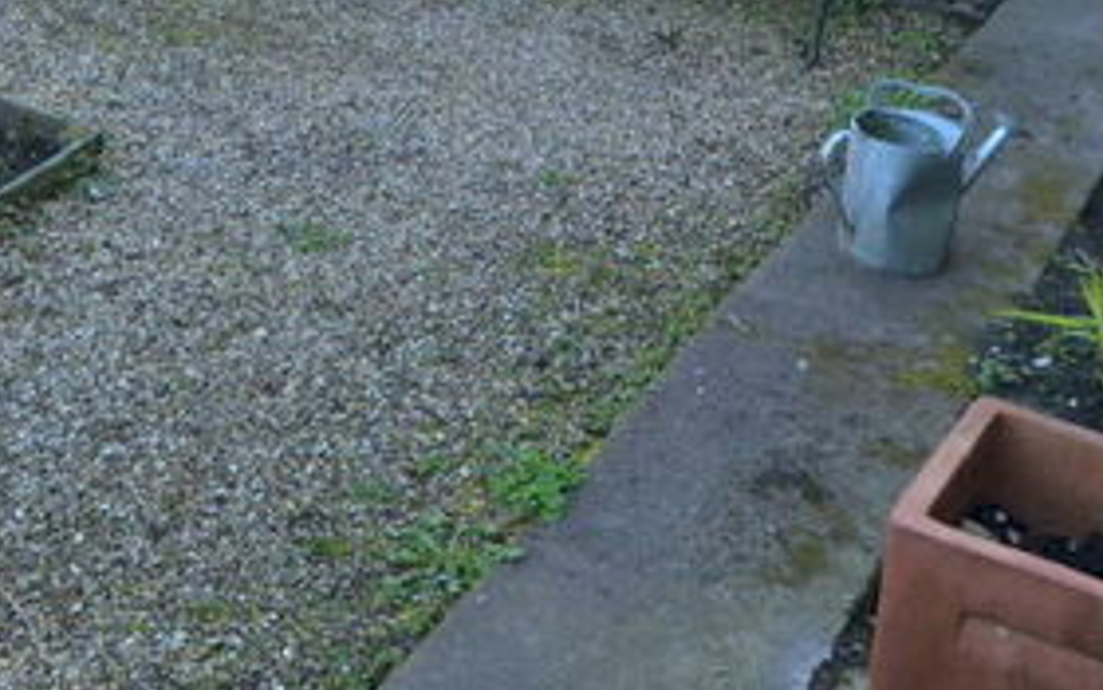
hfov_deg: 34.0
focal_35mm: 57
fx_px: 1722
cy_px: -152
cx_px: 154
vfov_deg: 21.0
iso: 400
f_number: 5
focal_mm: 15
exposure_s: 1/100
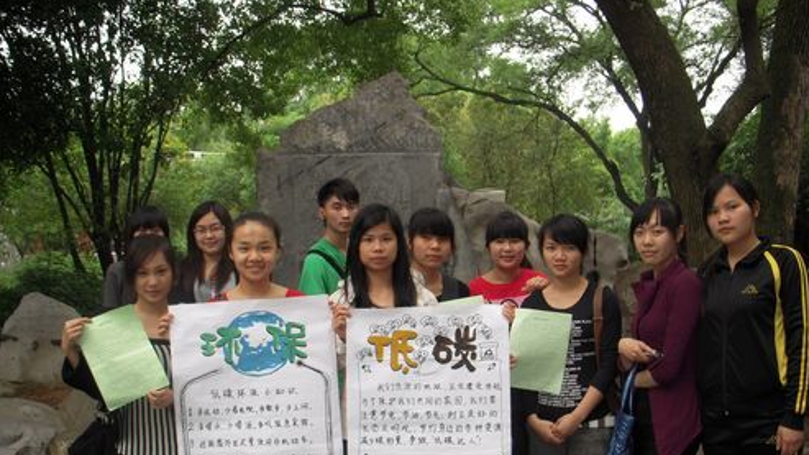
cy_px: 296
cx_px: 407
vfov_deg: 28.2
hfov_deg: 48.4
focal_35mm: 42
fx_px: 901
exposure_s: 1/40
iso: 100
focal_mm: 6.3
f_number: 3.3
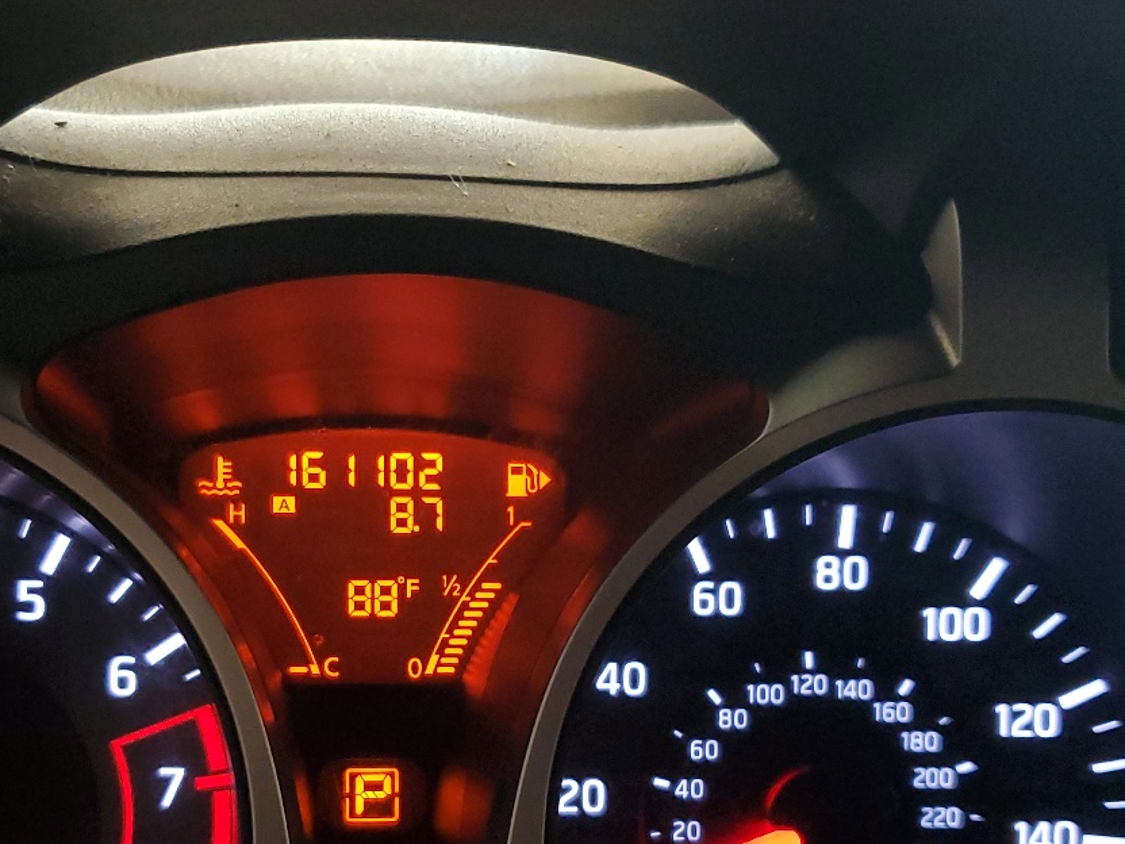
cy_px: 632
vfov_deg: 28.7
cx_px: 414
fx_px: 1625
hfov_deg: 37.9
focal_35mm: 50
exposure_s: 1/60.2
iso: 235
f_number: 1.5
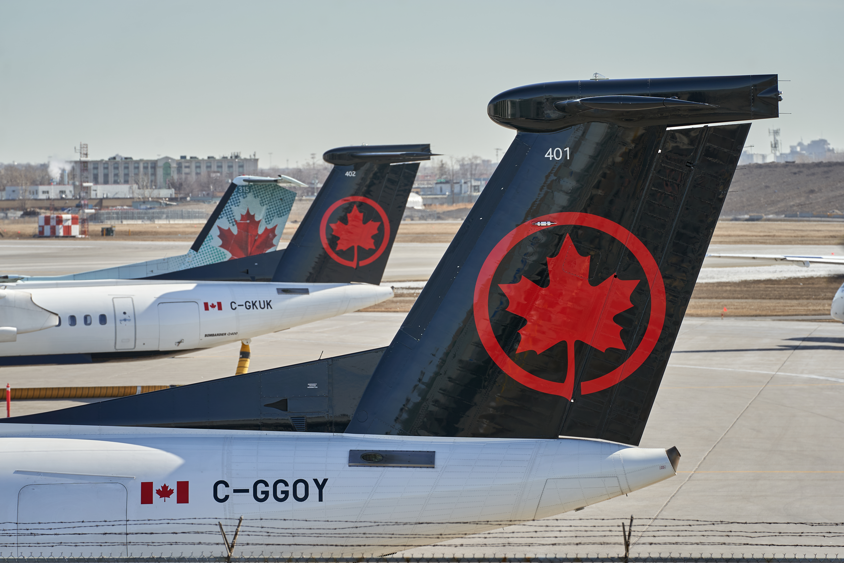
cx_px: 422
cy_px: 282
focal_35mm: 200
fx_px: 4689
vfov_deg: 6.9
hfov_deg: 10.3
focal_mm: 200
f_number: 7.1
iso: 100
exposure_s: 1/200
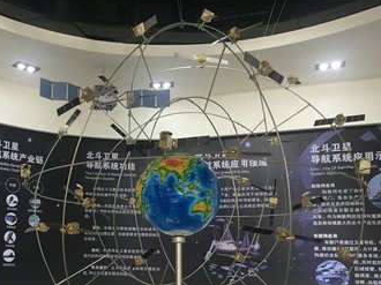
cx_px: 98
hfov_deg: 41.8
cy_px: 192
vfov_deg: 32.5
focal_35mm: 44
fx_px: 484
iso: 125
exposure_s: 1/33
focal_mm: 4.15
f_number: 2.2
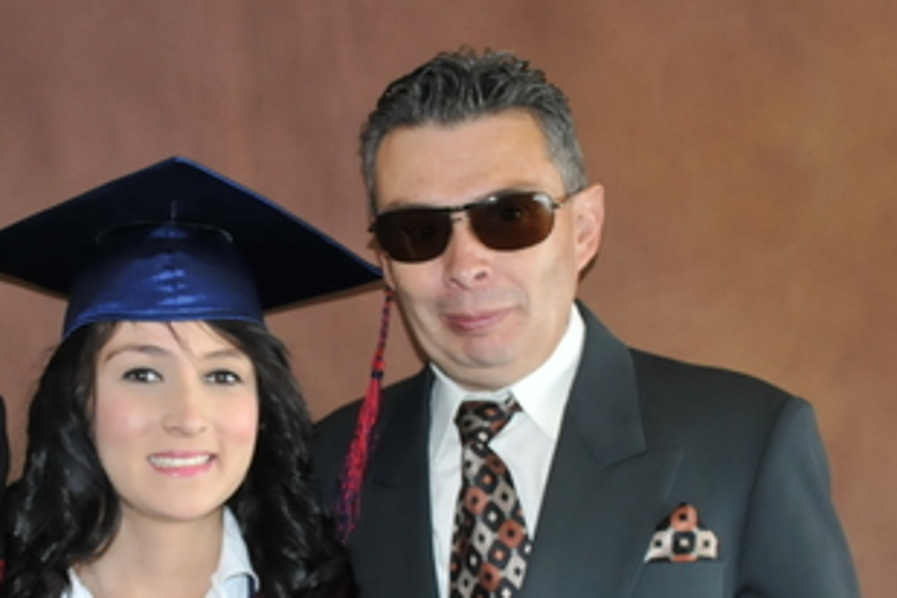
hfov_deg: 23.1
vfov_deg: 15.6
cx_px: 197
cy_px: 434
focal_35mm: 87
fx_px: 2168
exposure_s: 1/60
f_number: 4
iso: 800
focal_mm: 28
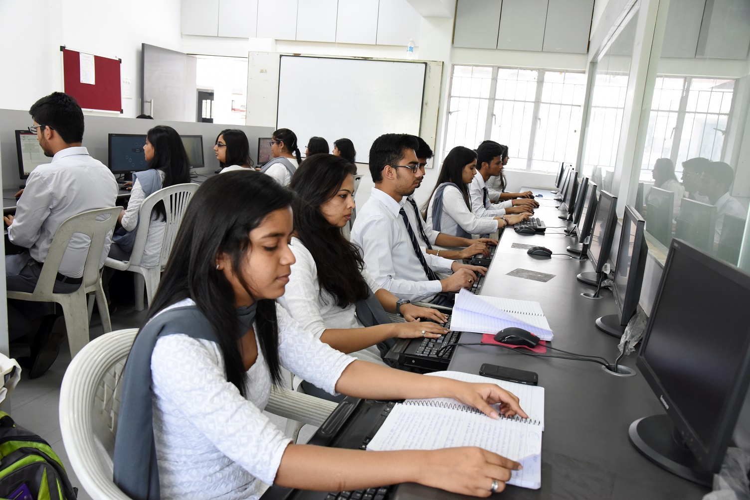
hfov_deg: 61.9
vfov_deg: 43.6
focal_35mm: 30
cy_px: 250
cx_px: 375
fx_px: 625
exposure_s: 1/160
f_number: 6.3
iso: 3200
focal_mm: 30
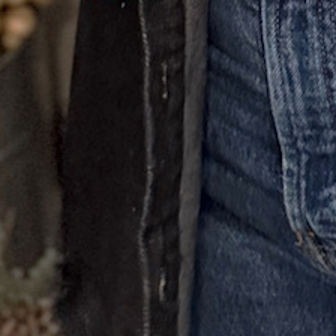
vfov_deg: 9.8
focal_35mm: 156
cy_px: -485
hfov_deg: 10.9
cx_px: 463
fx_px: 1713
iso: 1000
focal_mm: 6.76
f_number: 1.78
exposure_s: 1/40
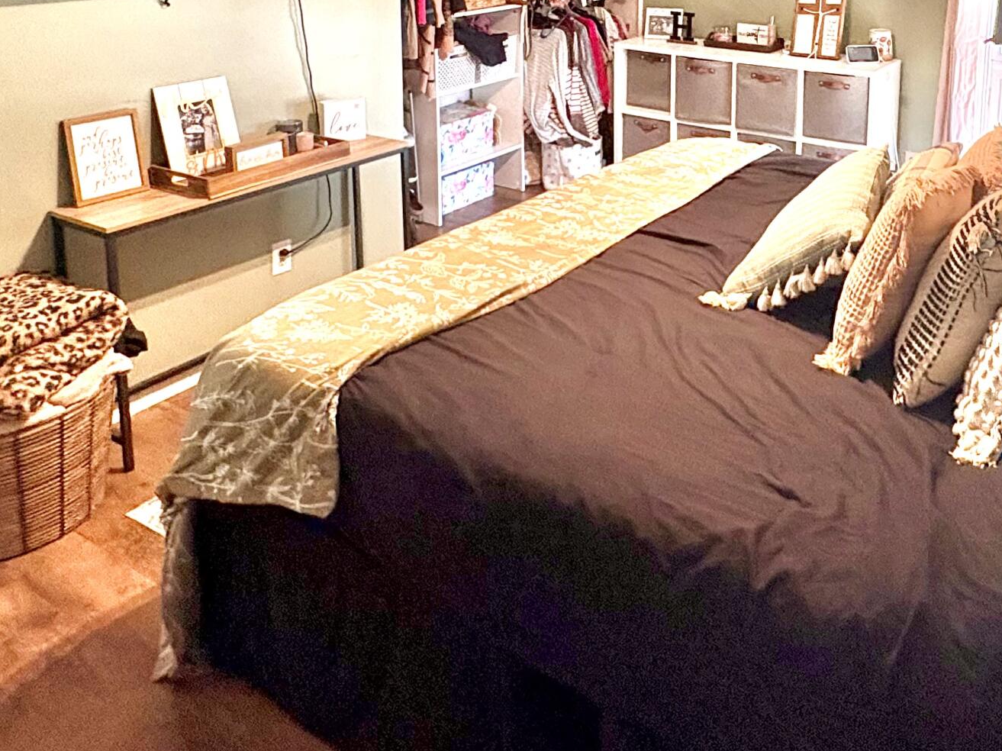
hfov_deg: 55.1
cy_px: 34
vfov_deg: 39.8
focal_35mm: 32
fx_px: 926
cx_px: 704
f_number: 2.2
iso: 640
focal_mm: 2.22
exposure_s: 1/60
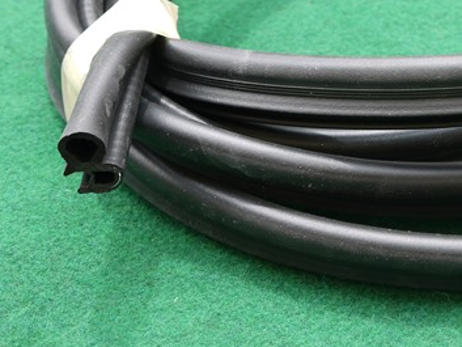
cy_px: 27
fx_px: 1322
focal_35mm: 99
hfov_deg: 19.2
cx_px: 469
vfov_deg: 14.8
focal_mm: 23
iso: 100
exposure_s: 1/125
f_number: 5
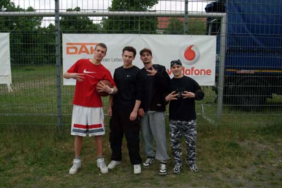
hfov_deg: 60.3
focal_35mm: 31
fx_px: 243
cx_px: 139
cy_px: 94
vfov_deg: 42.3
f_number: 9.5
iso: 400
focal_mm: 20
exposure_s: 1/350
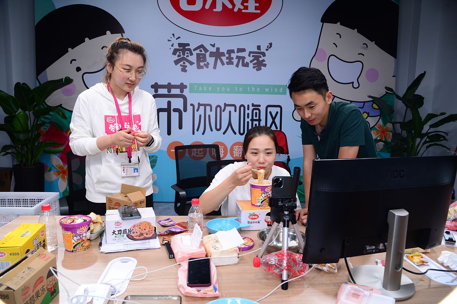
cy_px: 152
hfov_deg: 73.8
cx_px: 228
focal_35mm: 24
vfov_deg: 53.1
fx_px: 305
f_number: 6.3
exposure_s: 1/80
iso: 800
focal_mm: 24
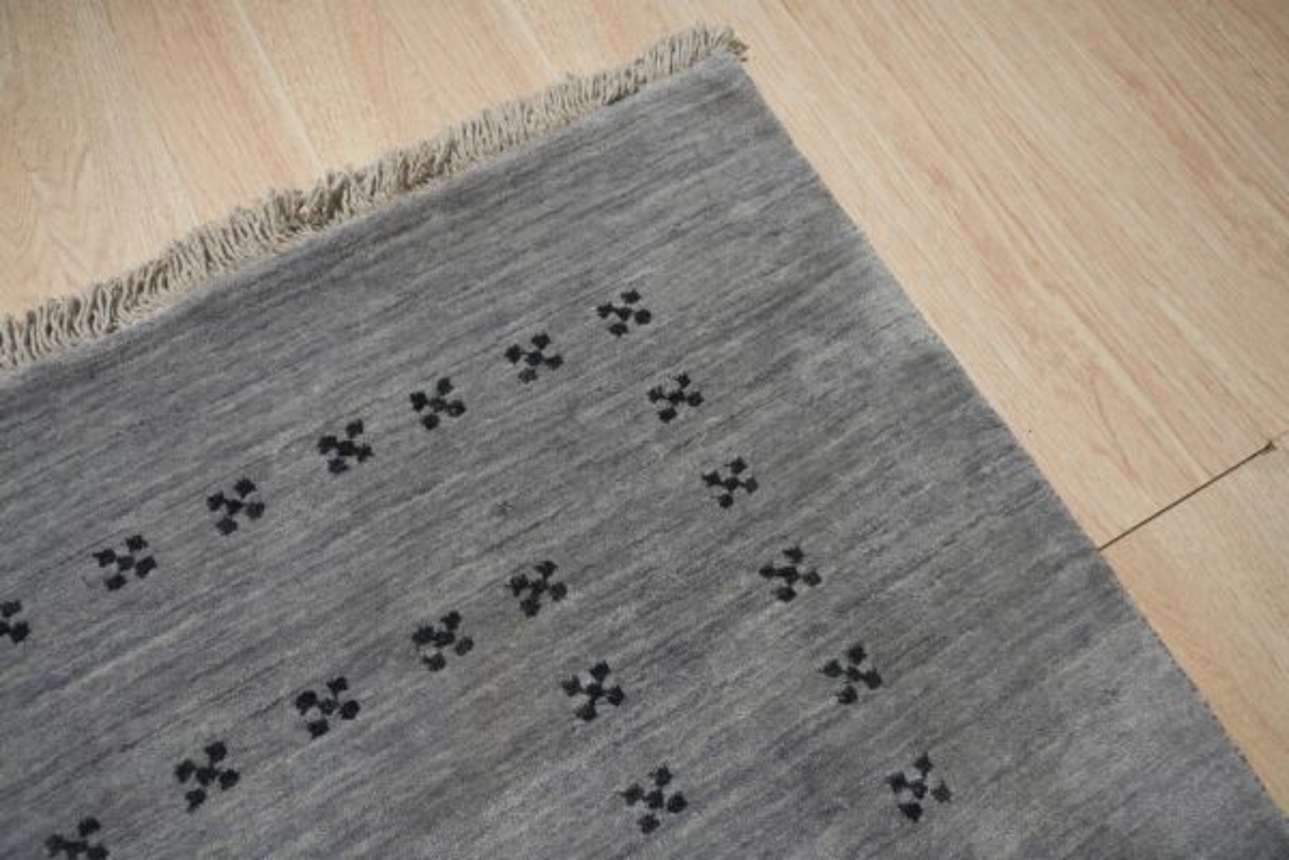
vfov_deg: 53.1
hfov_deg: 73.7
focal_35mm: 24
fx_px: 859
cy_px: 430
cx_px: 644
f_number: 5
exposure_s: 1/200
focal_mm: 24
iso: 800
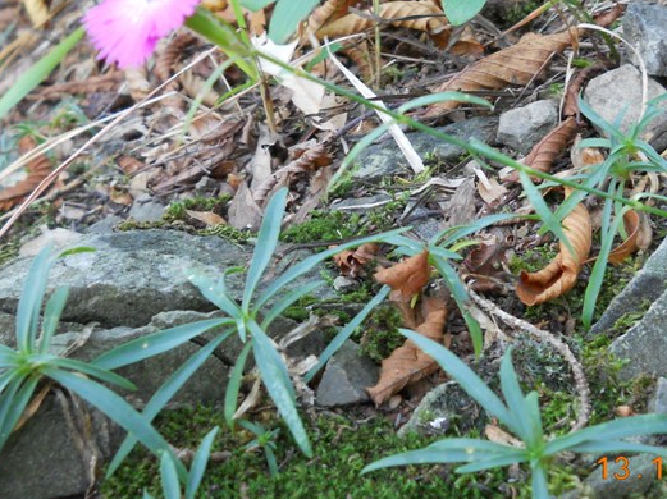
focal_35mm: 63
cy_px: 160
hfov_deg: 30.6
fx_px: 1213
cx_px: 419
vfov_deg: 23.1
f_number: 3.1
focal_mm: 6.72
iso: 250
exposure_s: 1/30
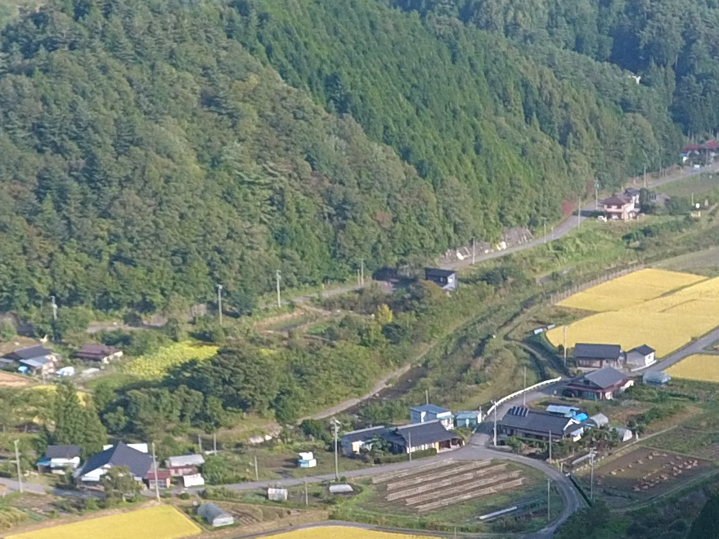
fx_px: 1890
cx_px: 630
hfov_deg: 21.1
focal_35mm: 91
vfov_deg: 14.8
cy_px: 862
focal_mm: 3.61
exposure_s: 1/310
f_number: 2.8
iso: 100
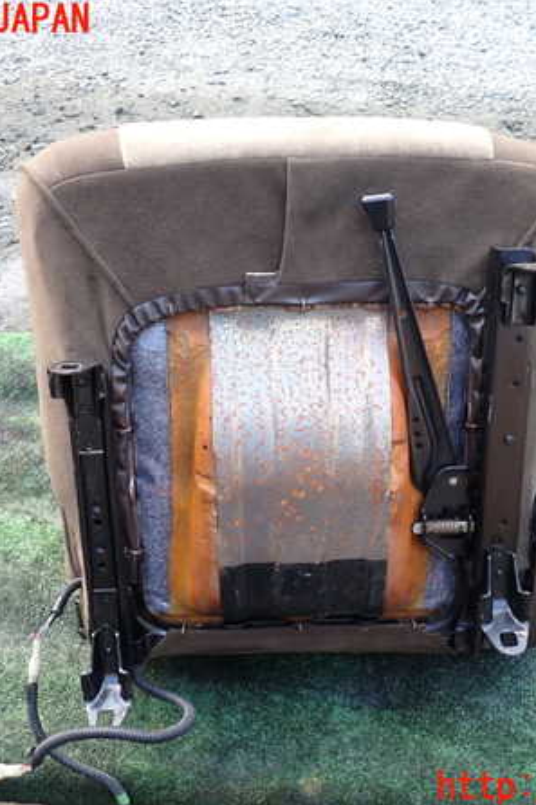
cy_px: 404
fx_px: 782
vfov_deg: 54.5
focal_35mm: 35
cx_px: 303
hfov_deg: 37.8
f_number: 2
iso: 125
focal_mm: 4.5
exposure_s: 1/60
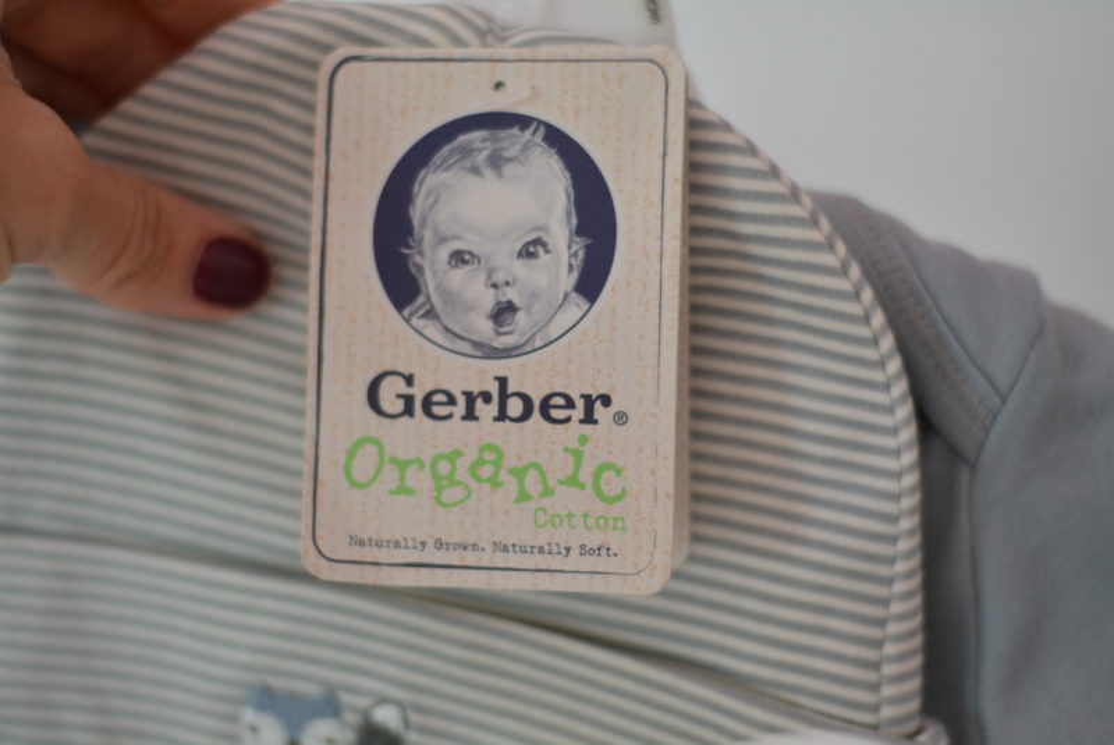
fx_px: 2323
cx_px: 557
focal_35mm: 75
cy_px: 372
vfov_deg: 18.2
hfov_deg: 27.0
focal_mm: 50
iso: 1000
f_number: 1.8
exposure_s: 1/250
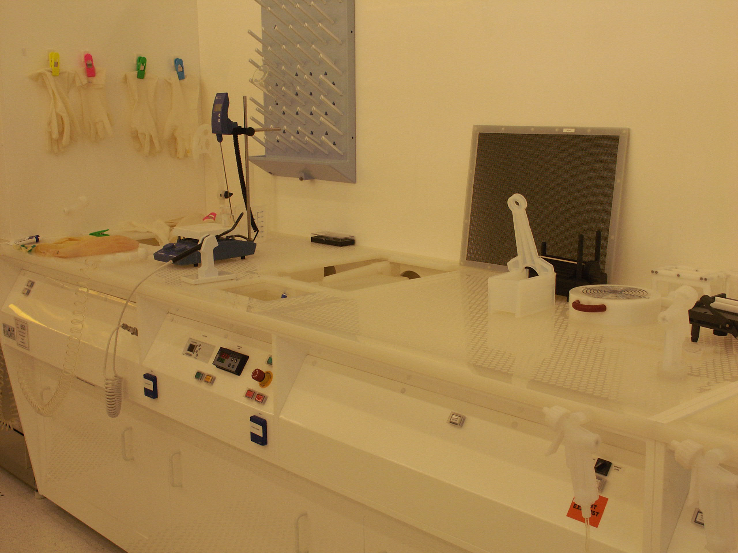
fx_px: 917
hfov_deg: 43.9
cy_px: 276
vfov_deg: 33.6
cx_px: 369
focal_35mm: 43
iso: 100
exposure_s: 1/45
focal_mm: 11.27
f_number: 5.6
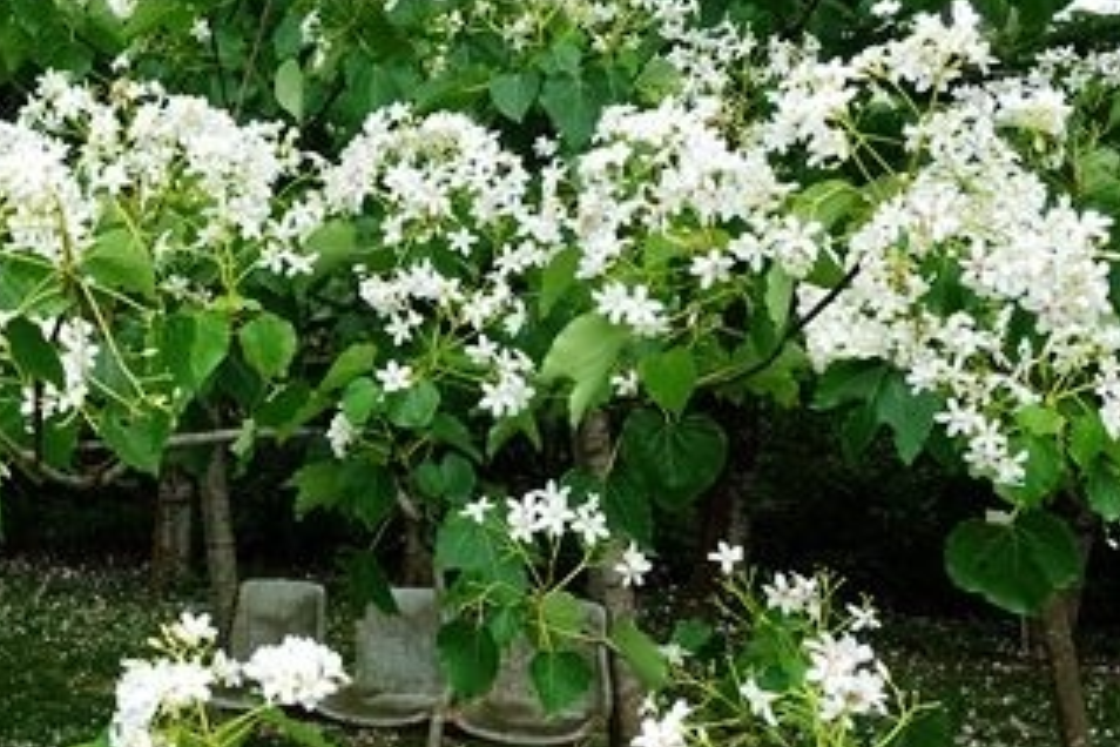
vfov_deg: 27.4
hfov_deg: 37.7
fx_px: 1524
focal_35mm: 49
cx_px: 113
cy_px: 270
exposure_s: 1/160
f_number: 5.6
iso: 250
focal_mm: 8.8
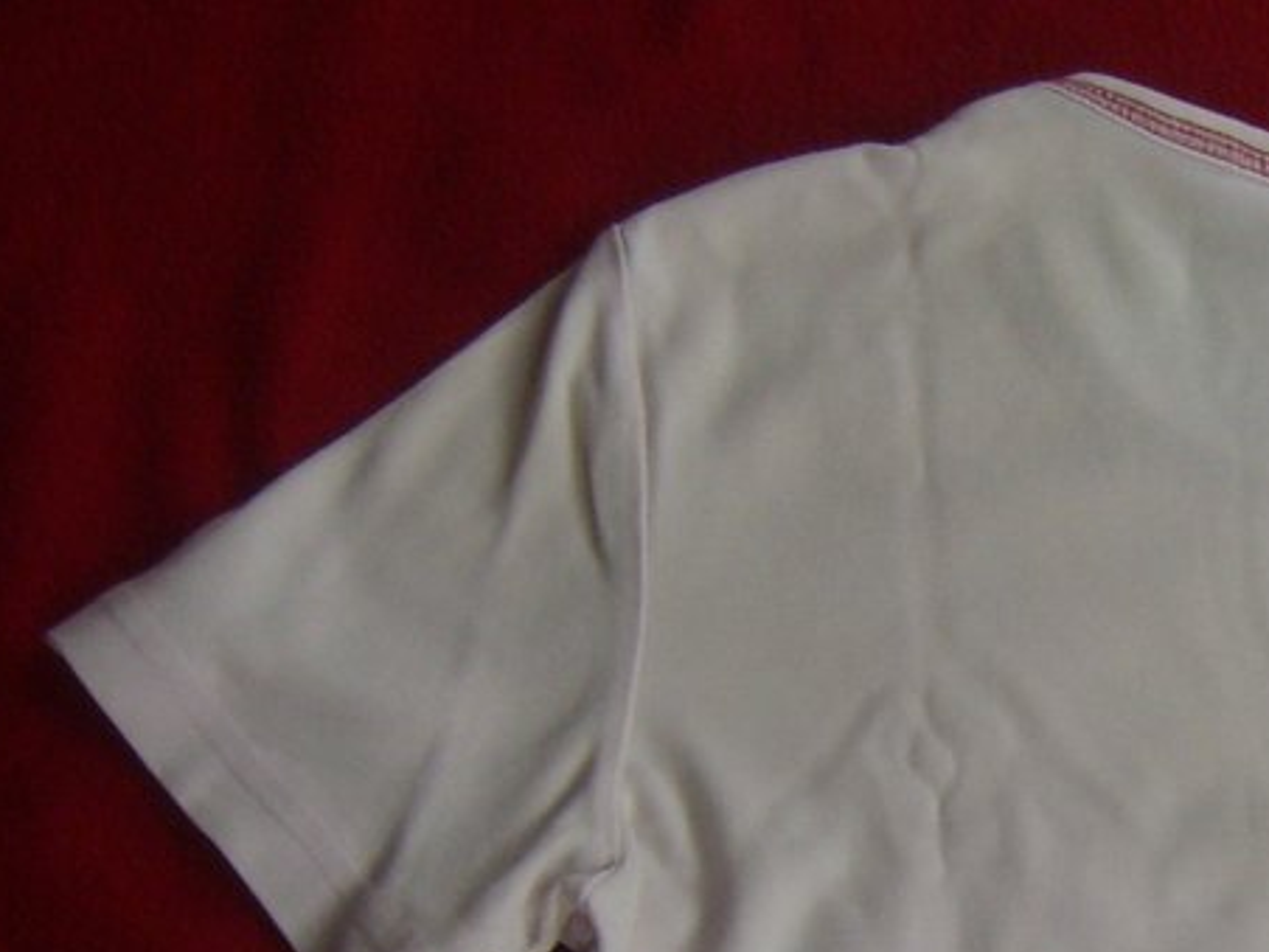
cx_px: 1296
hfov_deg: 17.1
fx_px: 4106
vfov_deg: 12.7
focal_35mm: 112
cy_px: 1311
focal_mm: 7.9
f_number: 2.8
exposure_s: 1/50
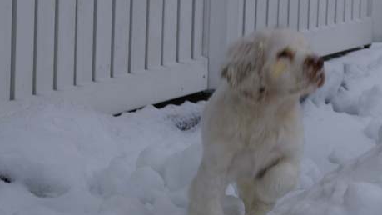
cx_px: 296
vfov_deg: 6.7
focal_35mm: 180
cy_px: 140
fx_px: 1823
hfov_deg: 11.9
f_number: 7.1
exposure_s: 1/125
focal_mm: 70
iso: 100
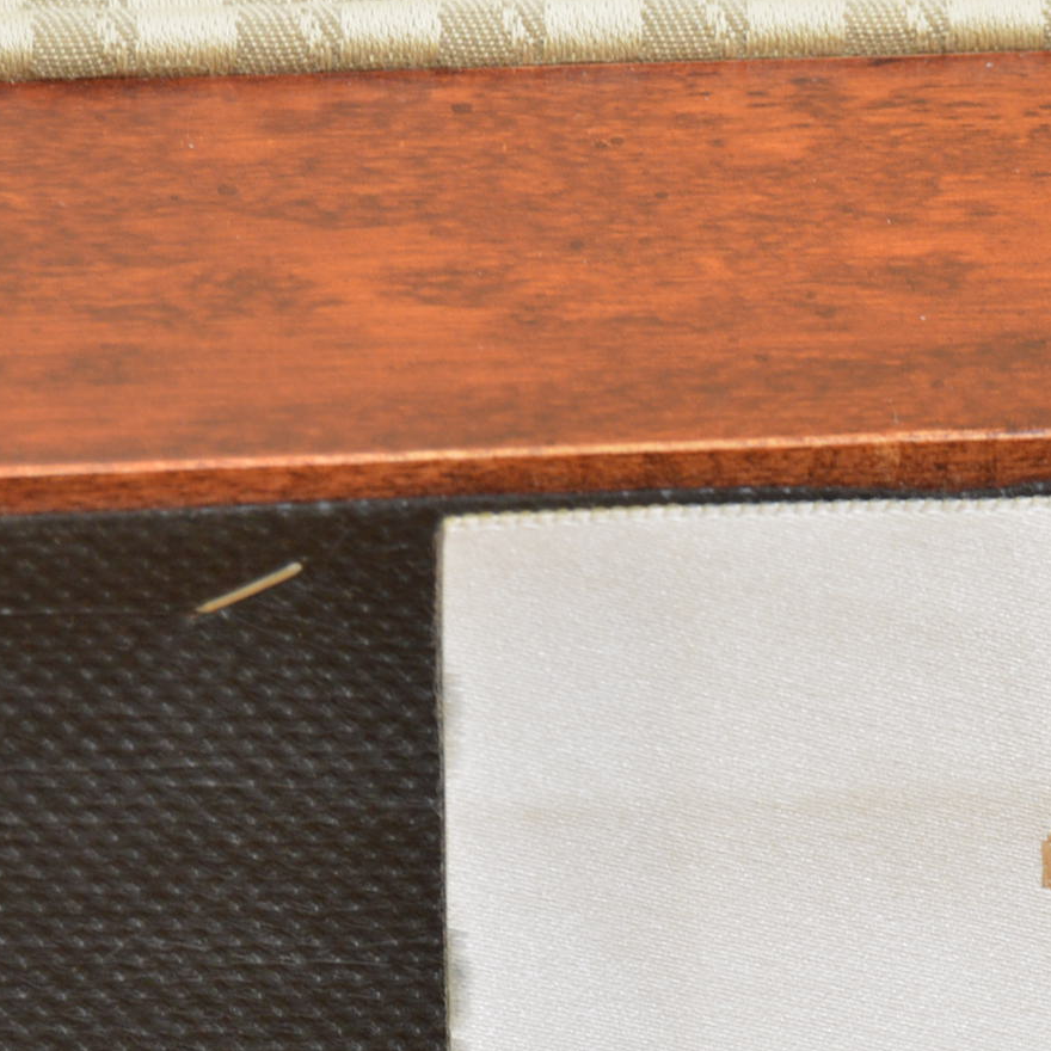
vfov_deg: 7.3
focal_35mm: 239
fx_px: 8225
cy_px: 979
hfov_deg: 7.3
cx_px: 1268
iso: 400
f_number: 6.3
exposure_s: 1/125
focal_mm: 55
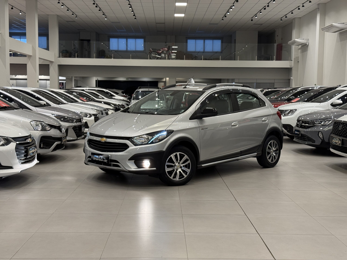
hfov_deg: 39.7
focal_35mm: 48
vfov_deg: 30.3
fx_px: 481
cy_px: 130
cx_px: 174
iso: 125
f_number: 1.78
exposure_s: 1/60
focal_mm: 6.76
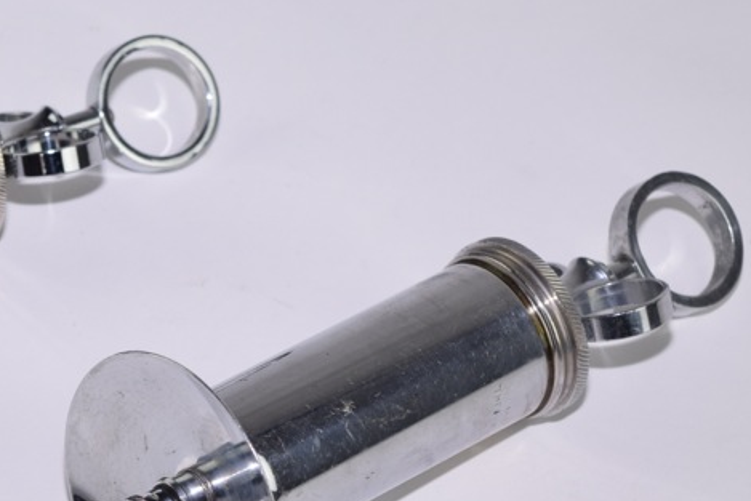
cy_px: 246
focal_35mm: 176
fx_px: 3674
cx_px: 82
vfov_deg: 7.8
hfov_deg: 11.6
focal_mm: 55
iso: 200
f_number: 6.3
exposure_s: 1/200
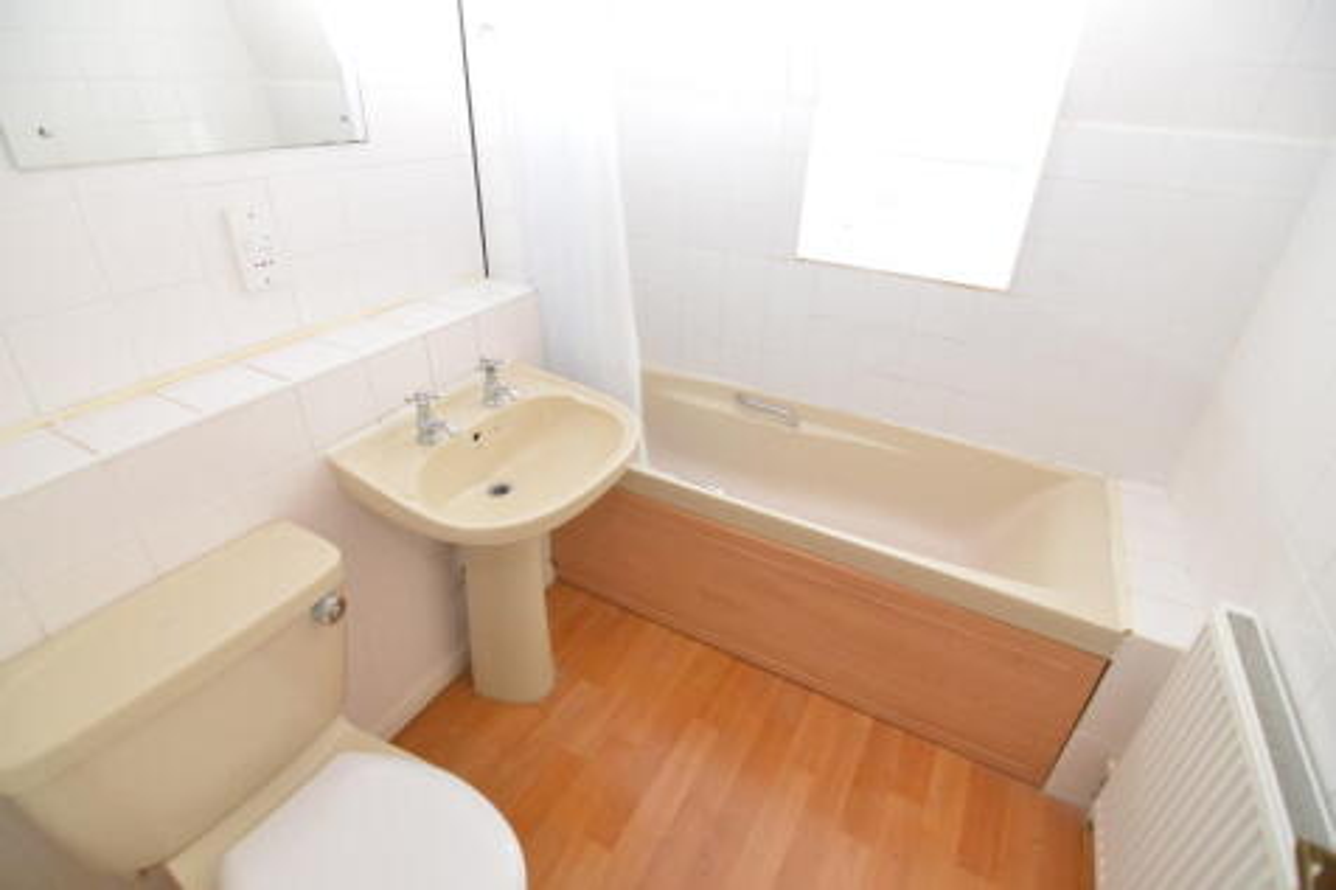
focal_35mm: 16
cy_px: 445
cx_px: 668
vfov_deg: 72.0
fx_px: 612
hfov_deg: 95.0
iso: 800
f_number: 3.5
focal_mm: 11
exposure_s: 1/50
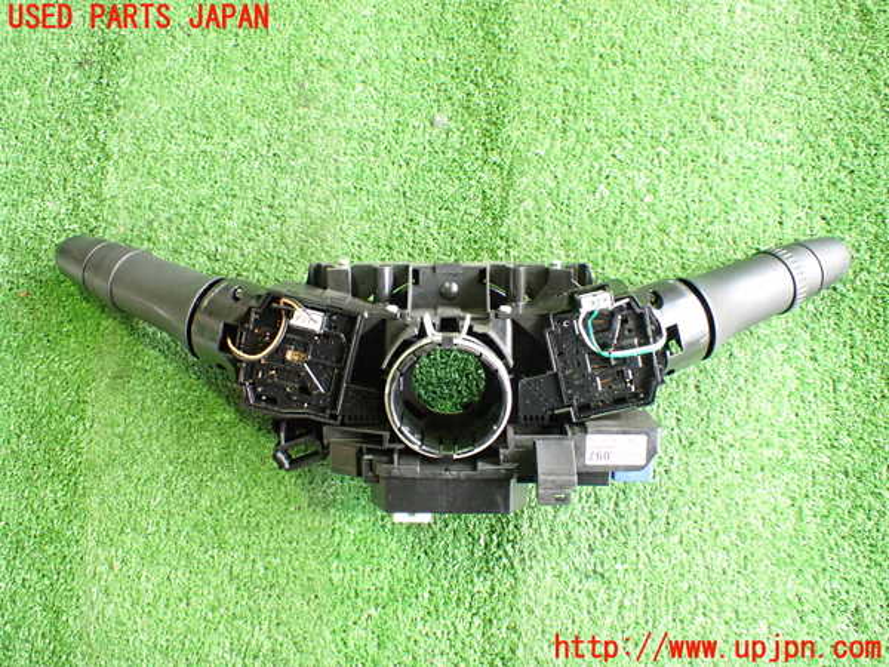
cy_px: 334
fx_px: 770
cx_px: 444
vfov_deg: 46.8
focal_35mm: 30
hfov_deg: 60.0
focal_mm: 5.4
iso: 800
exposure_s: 1/40
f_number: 2.3
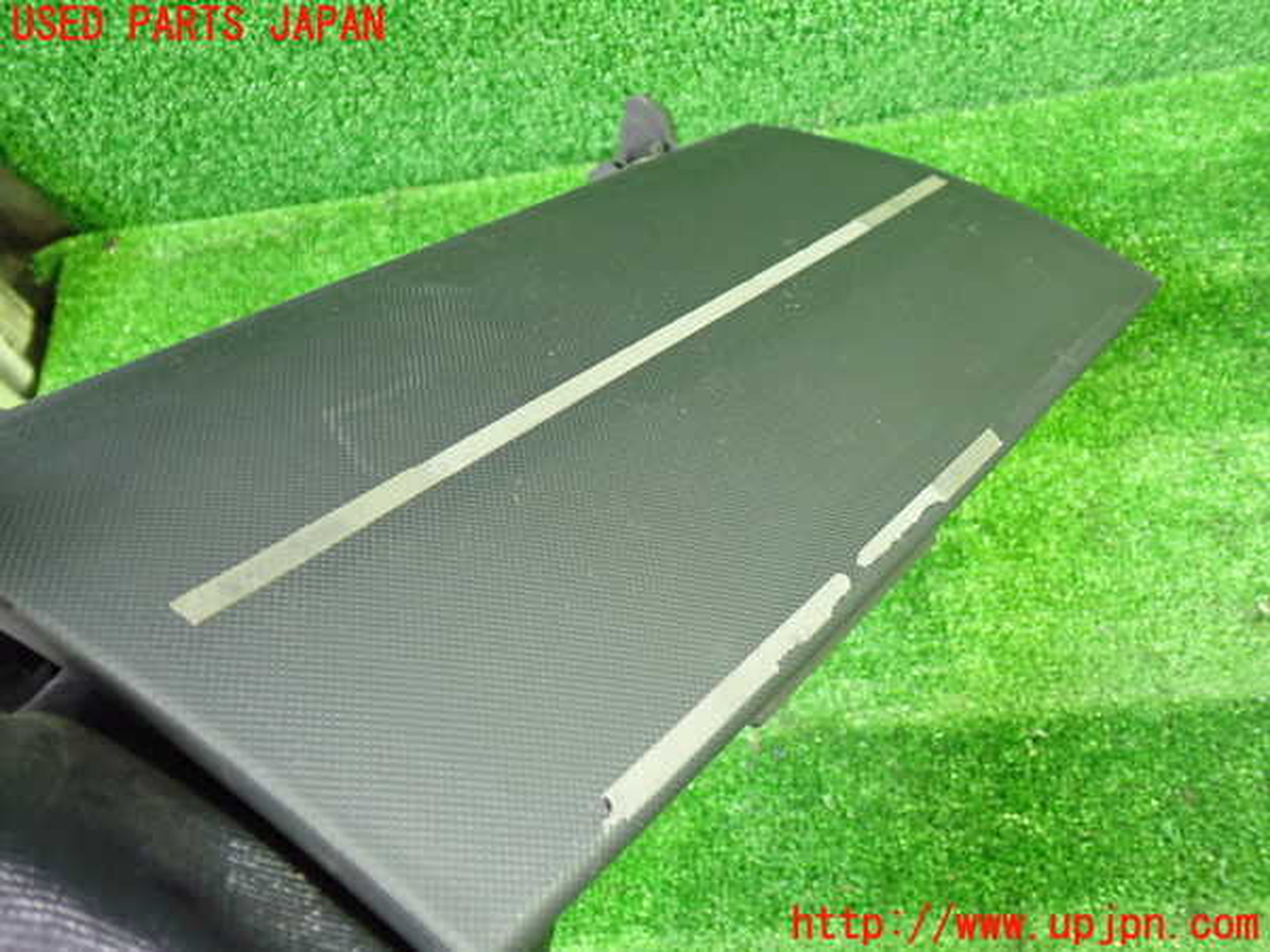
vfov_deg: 44.2
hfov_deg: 56.8
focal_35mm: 32
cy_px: 476
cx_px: 635
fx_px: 1174
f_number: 2.4
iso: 800
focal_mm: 5.79
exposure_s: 1/15
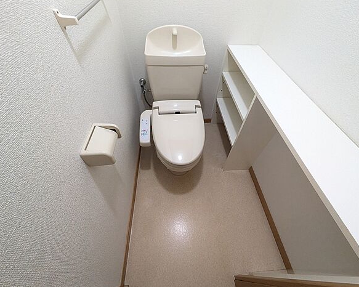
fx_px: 159
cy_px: 144
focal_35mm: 15
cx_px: 183
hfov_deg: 96.8
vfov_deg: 84.0
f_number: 2.2
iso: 849
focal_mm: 1.83
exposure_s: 1/40
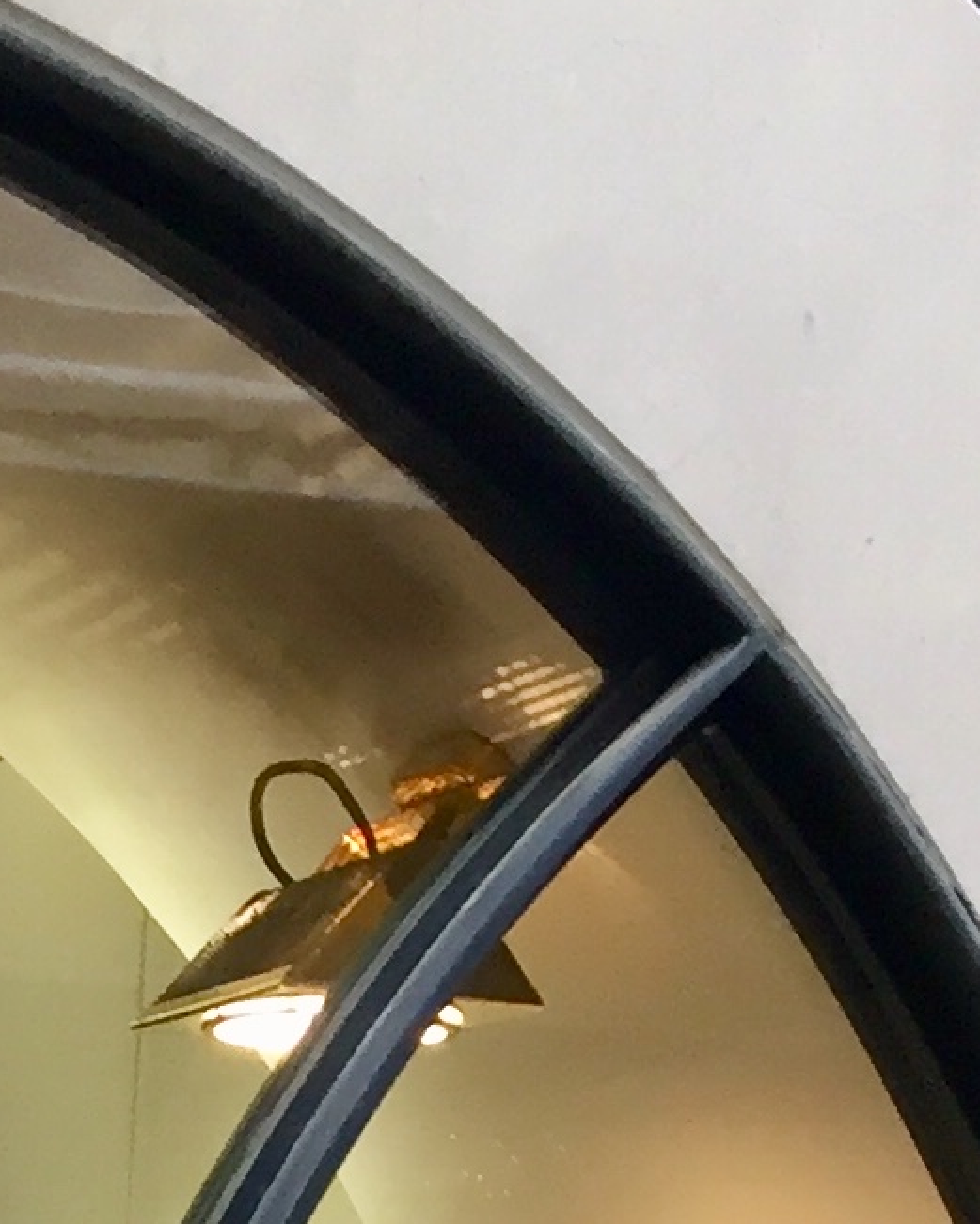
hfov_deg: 9.9
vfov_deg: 12.1
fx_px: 5147
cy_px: 2397
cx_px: -1136
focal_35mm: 142
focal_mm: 4.15
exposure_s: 1/33
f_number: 2.2
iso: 40
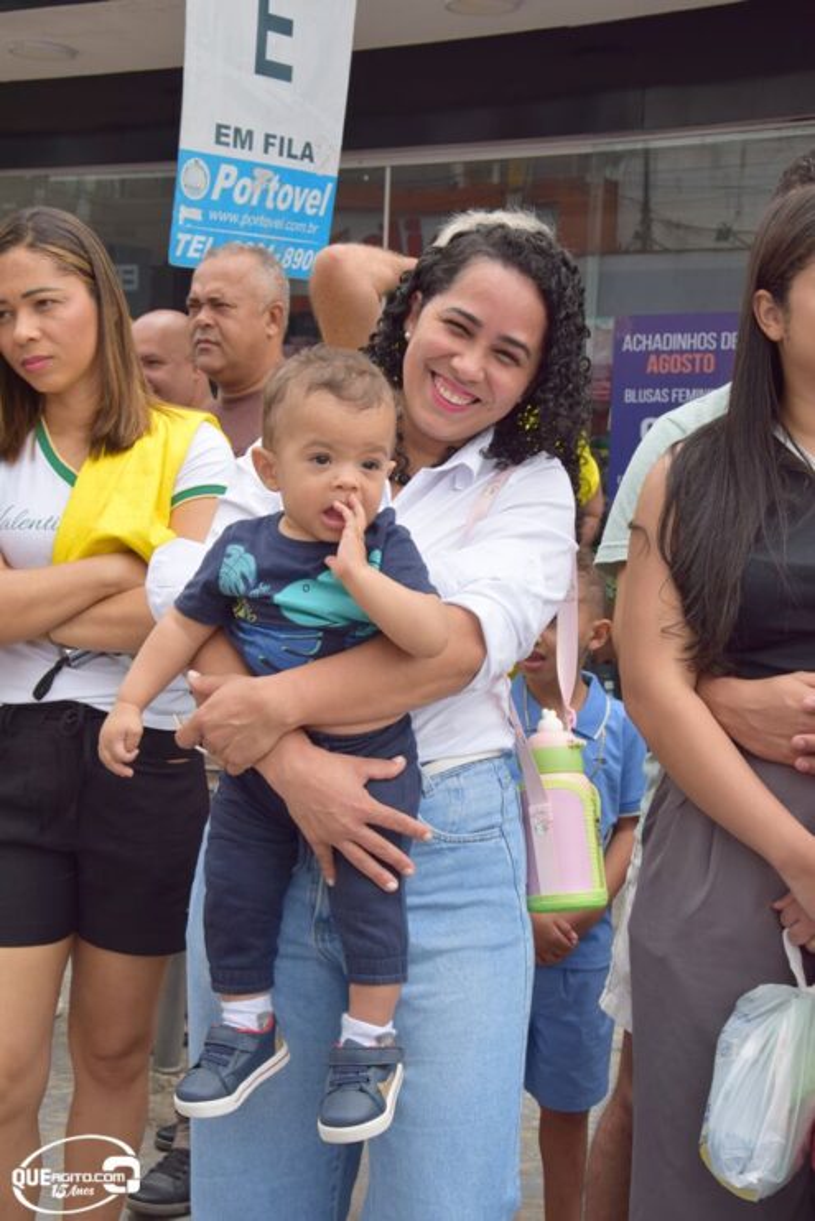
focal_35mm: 52
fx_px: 1782
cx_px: 408
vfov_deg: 37.8
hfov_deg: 25.8
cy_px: 610
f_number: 9
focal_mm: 35
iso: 200
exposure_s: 1/320
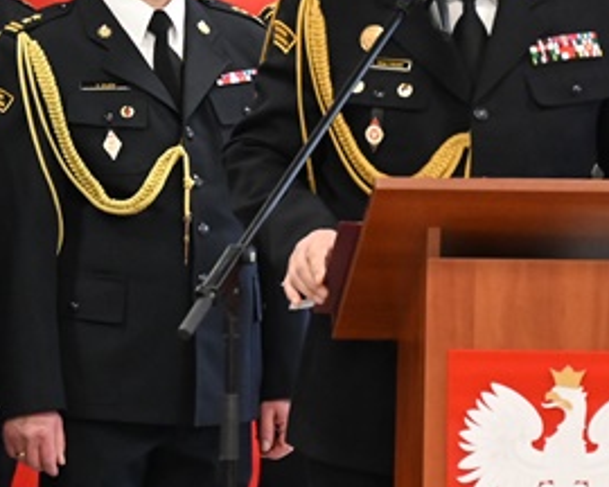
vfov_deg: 2.2
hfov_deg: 2.8
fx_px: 12509
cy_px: 197
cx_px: 293
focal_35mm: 694
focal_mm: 200
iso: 6400
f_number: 6.3
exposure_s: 1/125
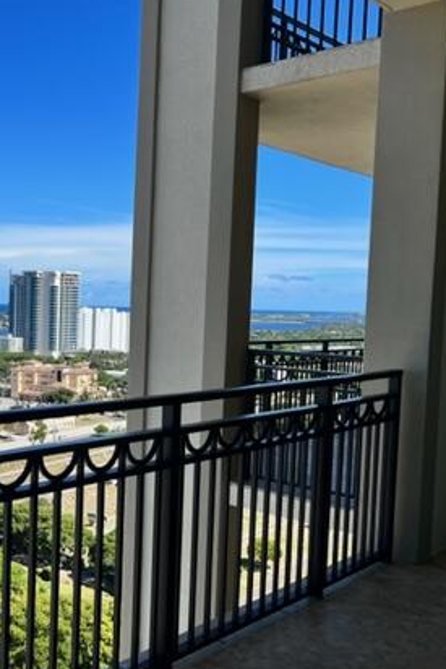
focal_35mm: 42
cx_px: 24
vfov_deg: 46.4
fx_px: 780
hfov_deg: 30.2
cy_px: 354
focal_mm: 5.7
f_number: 1.5
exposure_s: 1/5319
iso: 50
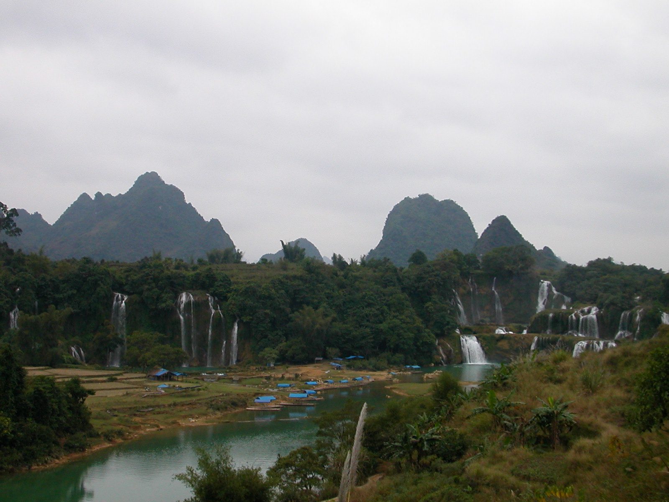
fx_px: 1044
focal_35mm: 54
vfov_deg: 27.0
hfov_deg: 35.5
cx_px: 334
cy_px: 251
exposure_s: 1/347
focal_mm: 8.2
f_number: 3.2
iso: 100
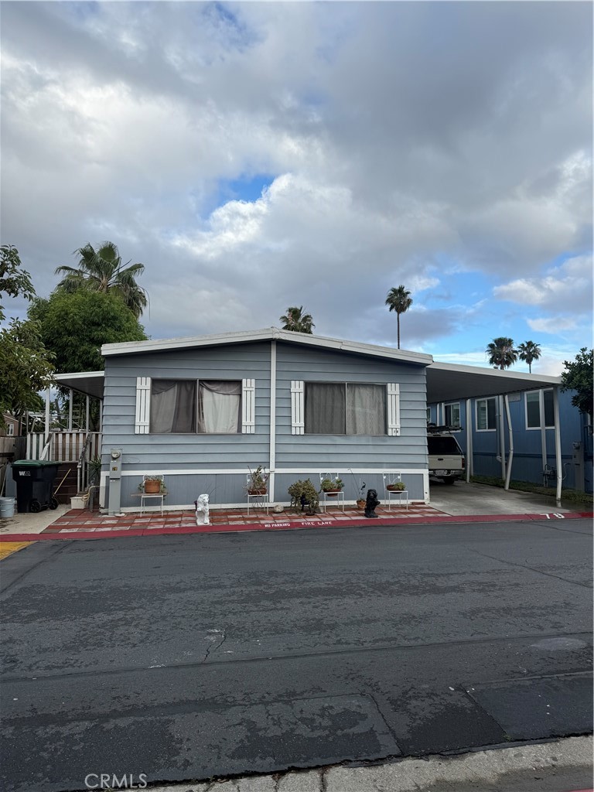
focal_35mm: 24
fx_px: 549
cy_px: 396
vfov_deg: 71.6
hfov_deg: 56.8
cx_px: 297
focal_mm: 6.76
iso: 80
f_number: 1.78
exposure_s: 1/2299
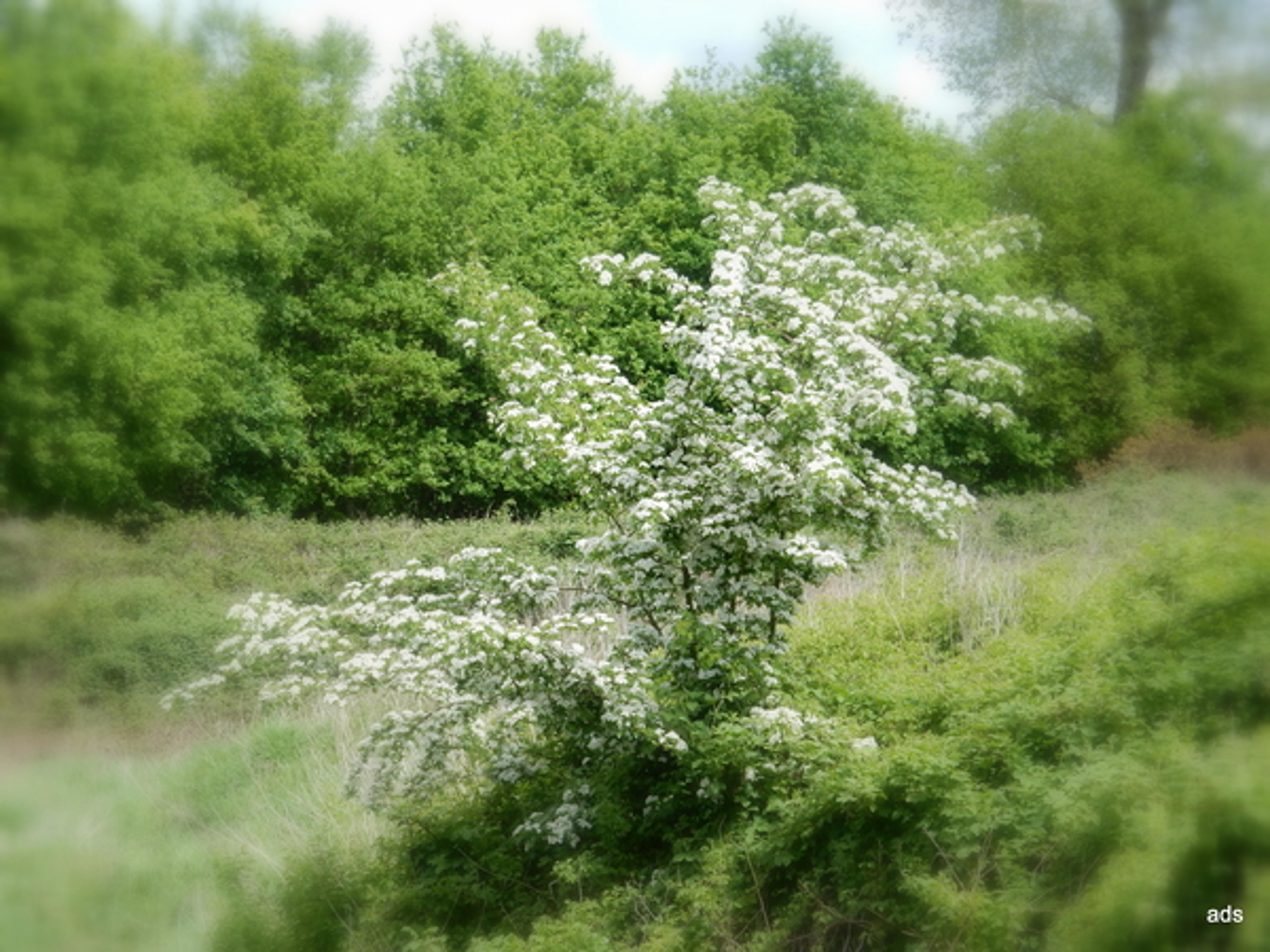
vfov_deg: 12.7
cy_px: 476
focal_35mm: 117
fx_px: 4293
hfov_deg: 16.8
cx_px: 635
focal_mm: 20.9
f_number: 5.6
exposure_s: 1/320
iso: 125
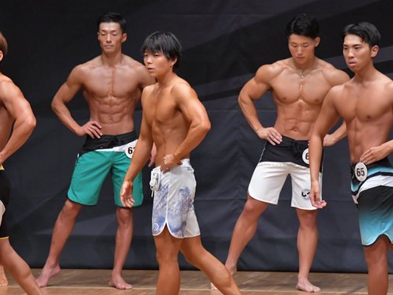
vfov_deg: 3.8
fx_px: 4394
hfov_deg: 5.1
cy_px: 178
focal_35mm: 387
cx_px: 181
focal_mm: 180
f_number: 5.6
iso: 6400
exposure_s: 1/400
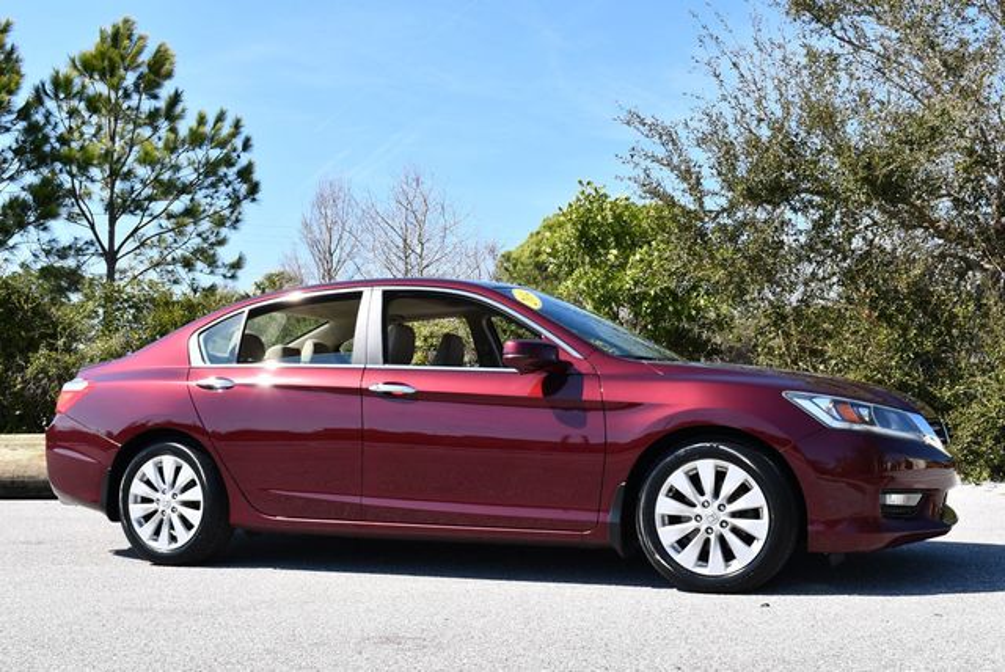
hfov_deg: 48.4
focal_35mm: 40
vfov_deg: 33.5
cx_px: 502
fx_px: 1118
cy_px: 336
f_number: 8
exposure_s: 1/250
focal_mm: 20
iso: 110
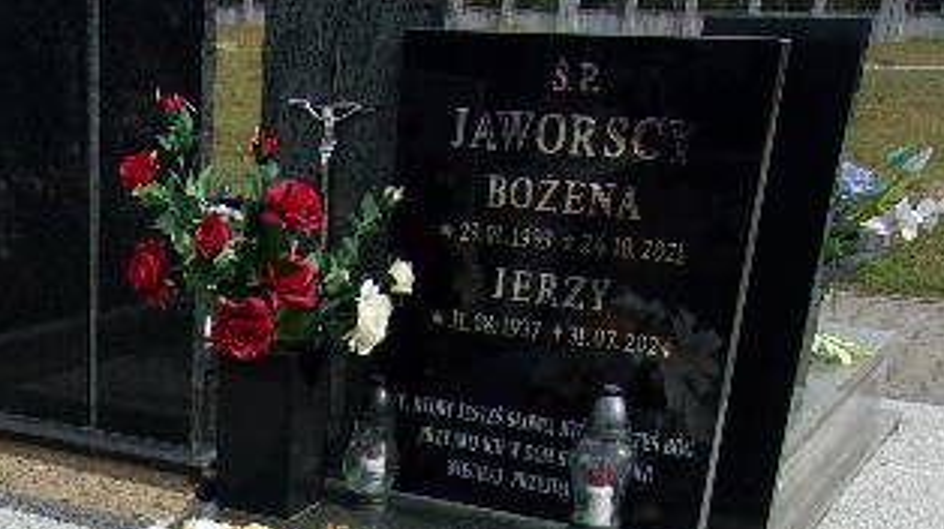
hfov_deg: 33.5
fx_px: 1501
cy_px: 622
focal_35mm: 60
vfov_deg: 19.0
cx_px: 135
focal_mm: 4.9
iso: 80
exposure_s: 1/100
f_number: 10.4
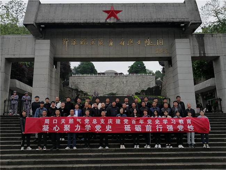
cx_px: 113
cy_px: 85
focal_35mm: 26
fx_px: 170
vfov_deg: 53.0
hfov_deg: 67.3
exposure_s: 1/240
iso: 50
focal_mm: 3.6
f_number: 1.8
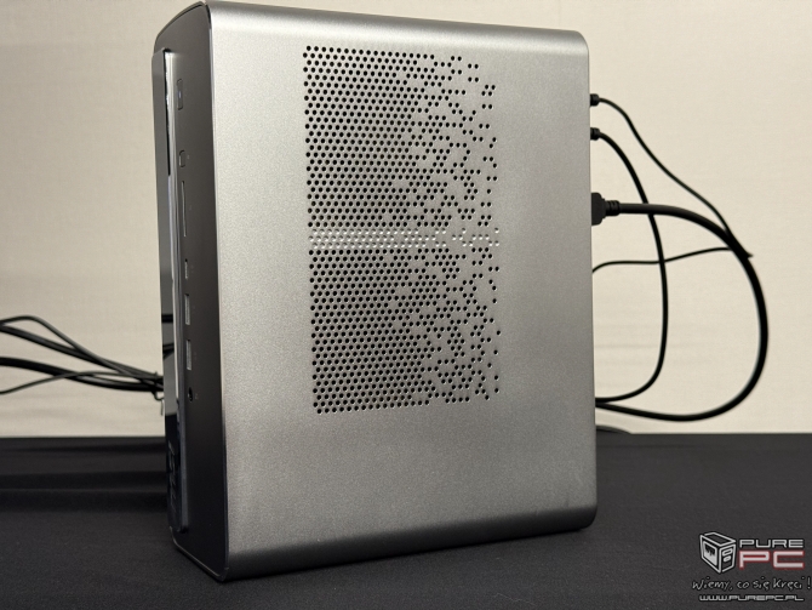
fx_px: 1126
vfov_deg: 30.3
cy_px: 305
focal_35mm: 48
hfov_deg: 39.6
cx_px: 406
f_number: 1.78
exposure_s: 1/60
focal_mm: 6.76
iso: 125
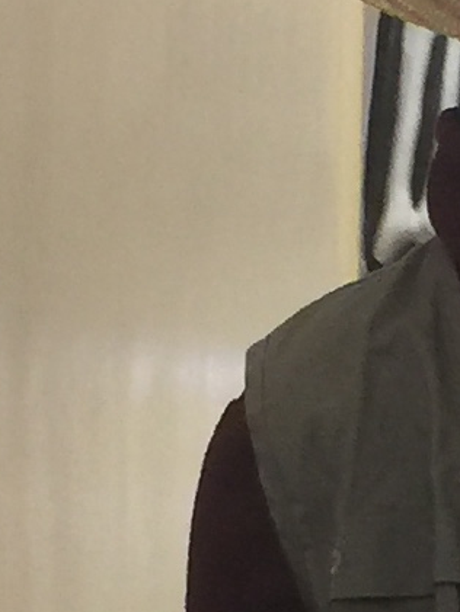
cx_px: 875
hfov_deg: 6.4
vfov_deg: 8.6
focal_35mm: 225
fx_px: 3985
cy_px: 983
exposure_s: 1/15
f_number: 2.2
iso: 64
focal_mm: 4.15
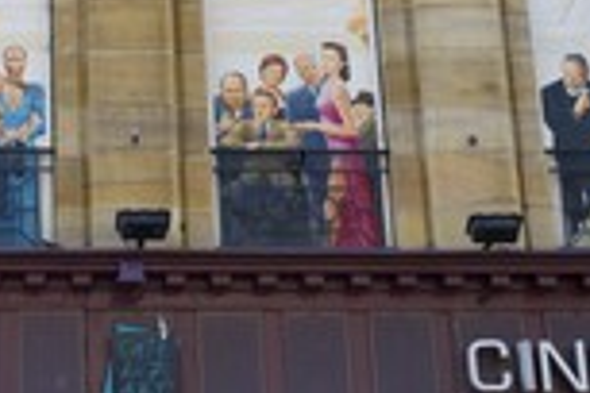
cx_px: -35
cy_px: -46
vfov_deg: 11.2
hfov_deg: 16.5
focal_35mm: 121
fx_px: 1983
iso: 200
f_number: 7.1
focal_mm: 44
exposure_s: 1/200
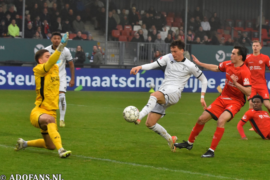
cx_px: 135
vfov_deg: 10.1
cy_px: 90
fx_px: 1020
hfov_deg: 15.1
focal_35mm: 136
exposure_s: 1/640
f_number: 4
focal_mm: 90
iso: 1600
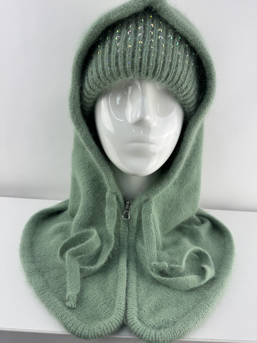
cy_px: 172
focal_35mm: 24
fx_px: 238
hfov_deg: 56.8
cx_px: 128
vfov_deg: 71.6
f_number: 1.78
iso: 64
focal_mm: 6.76
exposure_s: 1/251
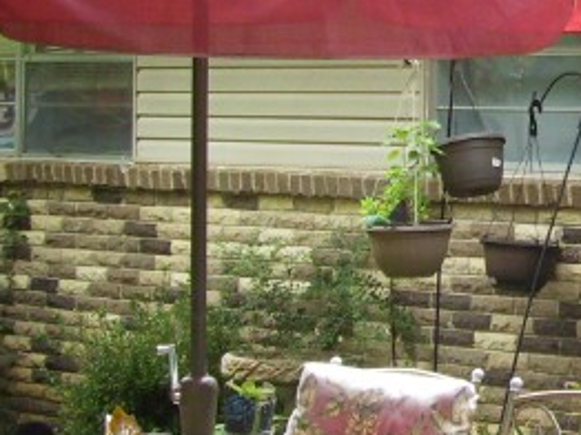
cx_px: 809
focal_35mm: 133
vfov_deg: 11.1
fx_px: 2230
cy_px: 91
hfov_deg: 14.1
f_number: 2.9
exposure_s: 1/250
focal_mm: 5.7
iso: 80
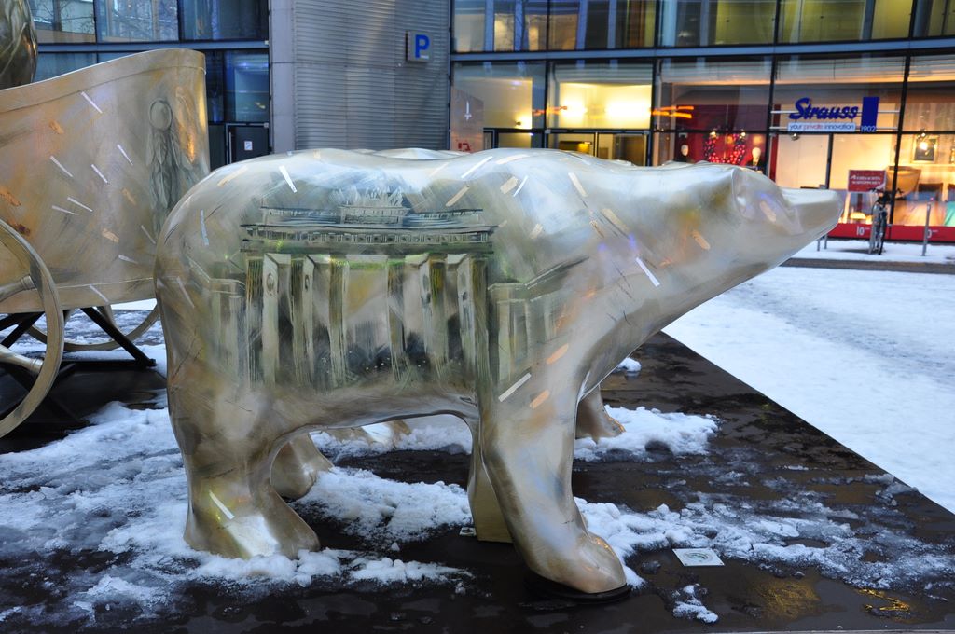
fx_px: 994
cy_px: 317
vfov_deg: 35.4
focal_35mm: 38
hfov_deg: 51.3
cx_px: 478
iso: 500
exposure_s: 1/15
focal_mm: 25
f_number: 6.3
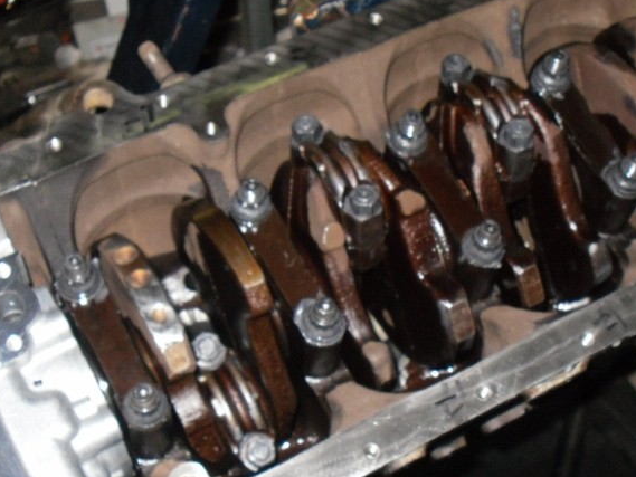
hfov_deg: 30.6
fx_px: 1158
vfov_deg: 23.2
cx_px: 381
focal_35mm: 63
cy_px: 308
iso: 400
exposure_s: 1/45
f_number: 7.6
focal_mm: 6.3
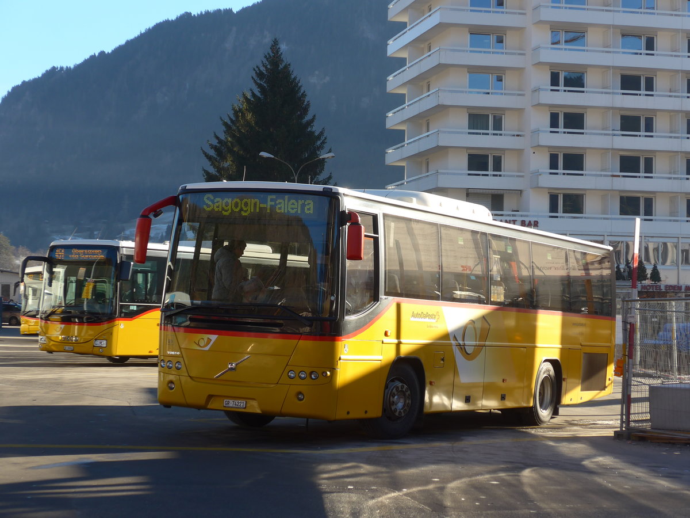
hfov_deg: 24.4
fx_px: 1595
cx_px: 345
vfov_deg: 18.4
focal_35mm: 80
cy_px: 259
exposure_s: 1/250
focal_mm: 16
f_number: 4.4
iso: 80
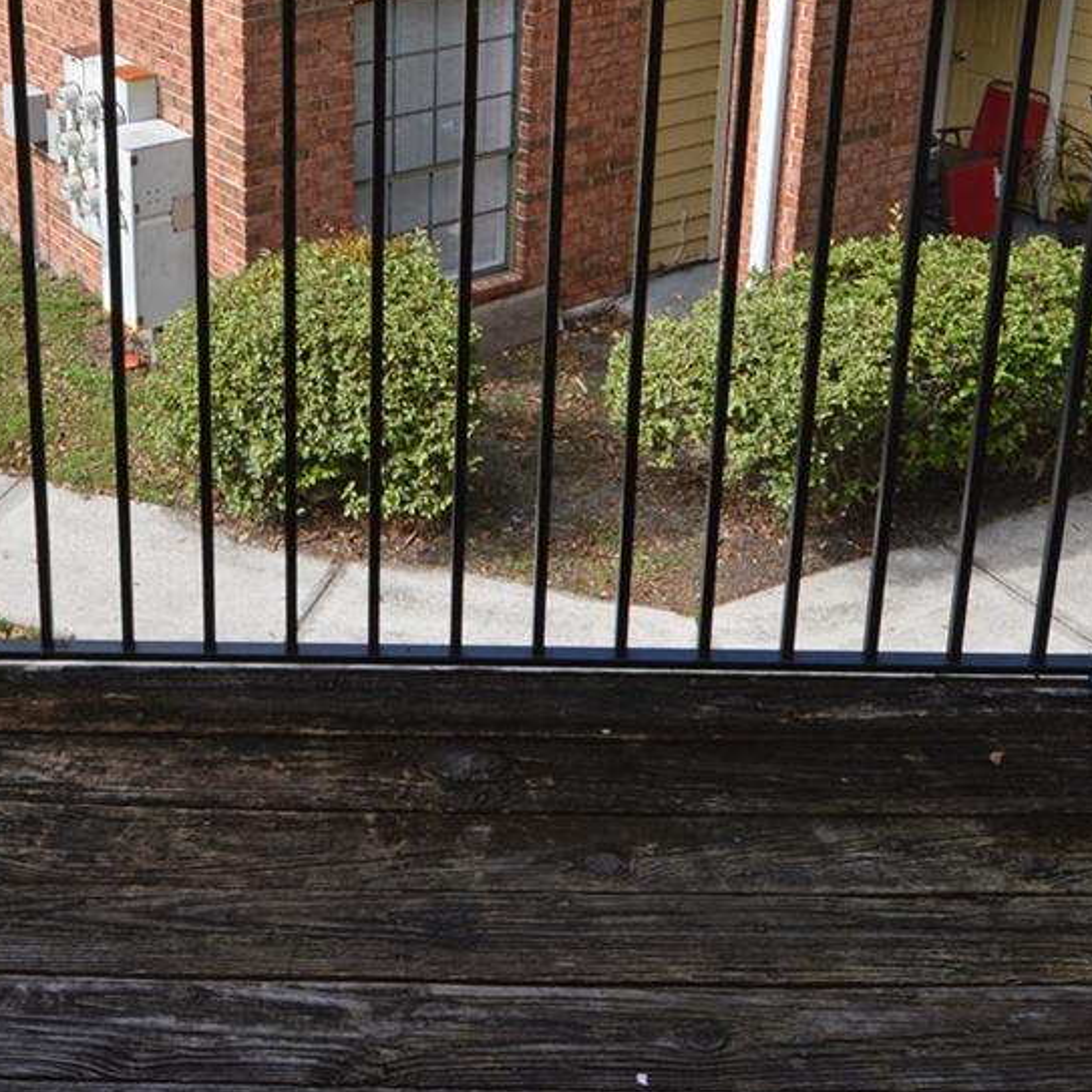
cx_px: 265
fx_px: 1606
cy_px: 94
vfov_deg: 35.2
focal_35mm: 45
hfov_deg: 36.6
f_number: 6.3
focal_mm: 12
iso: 100
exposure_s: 1/160
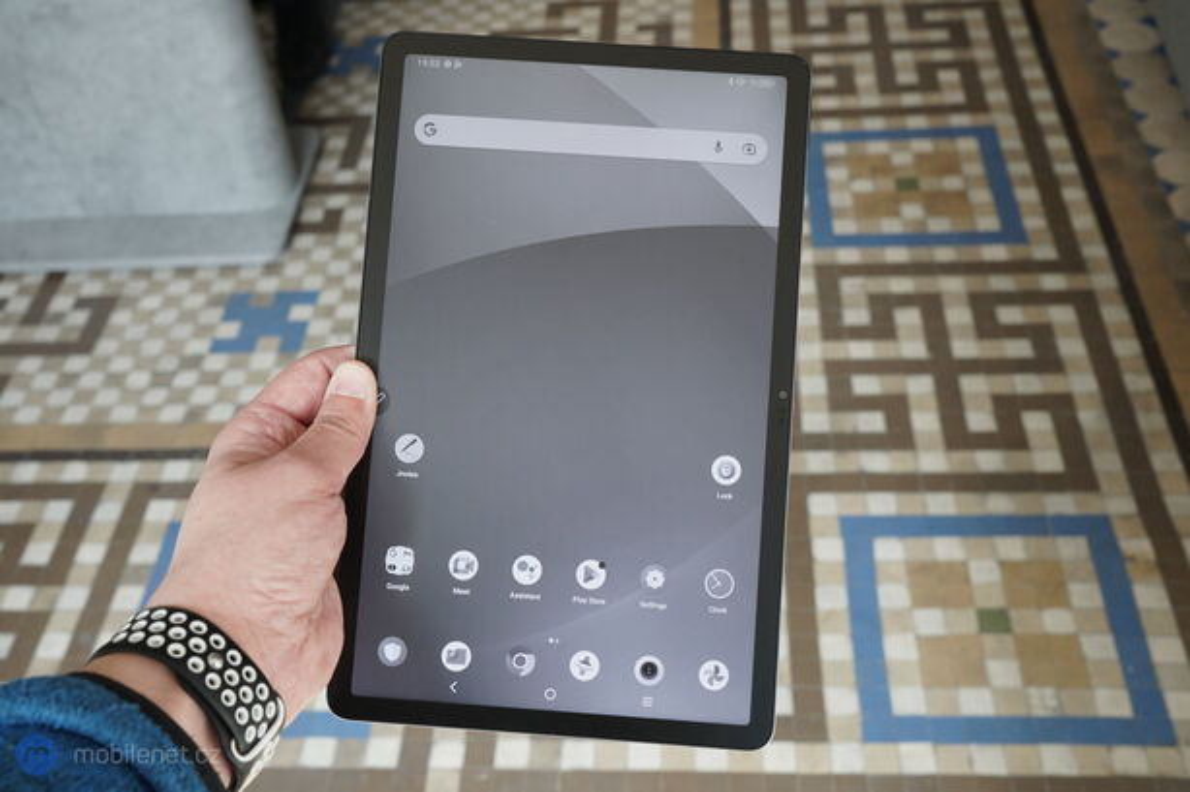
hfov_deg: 54.4
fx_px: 1157
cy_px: 396
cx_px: 595
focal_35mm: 35
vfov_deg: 37.8
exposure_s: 1/125
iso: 2000
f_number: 8
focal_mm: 35
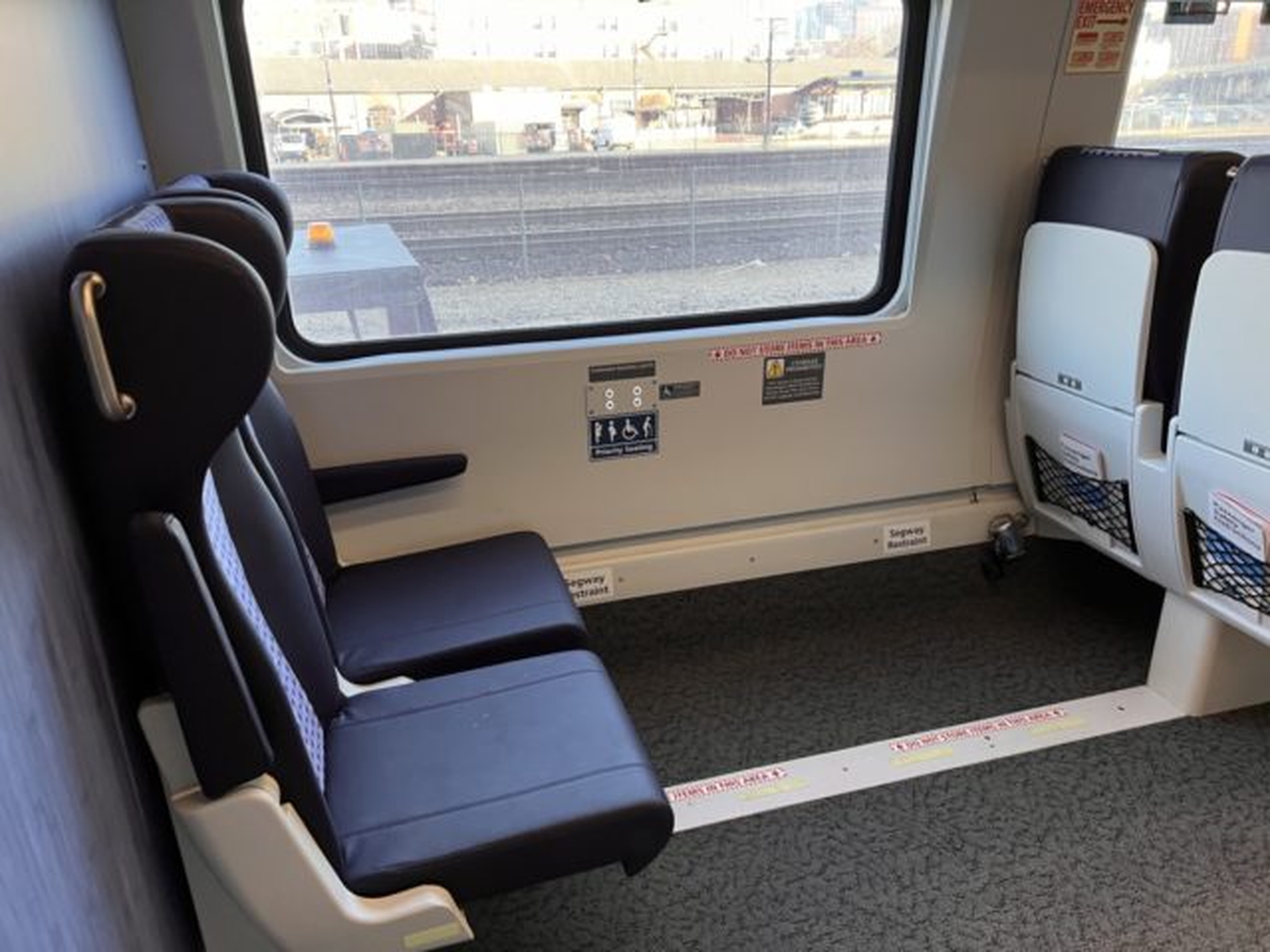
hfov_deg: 67.3
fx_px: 954
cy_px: 476
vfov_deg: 53.1
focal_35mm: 26
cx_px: 635
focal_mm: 5.7
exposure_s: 1/63
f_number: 1.5
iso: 125
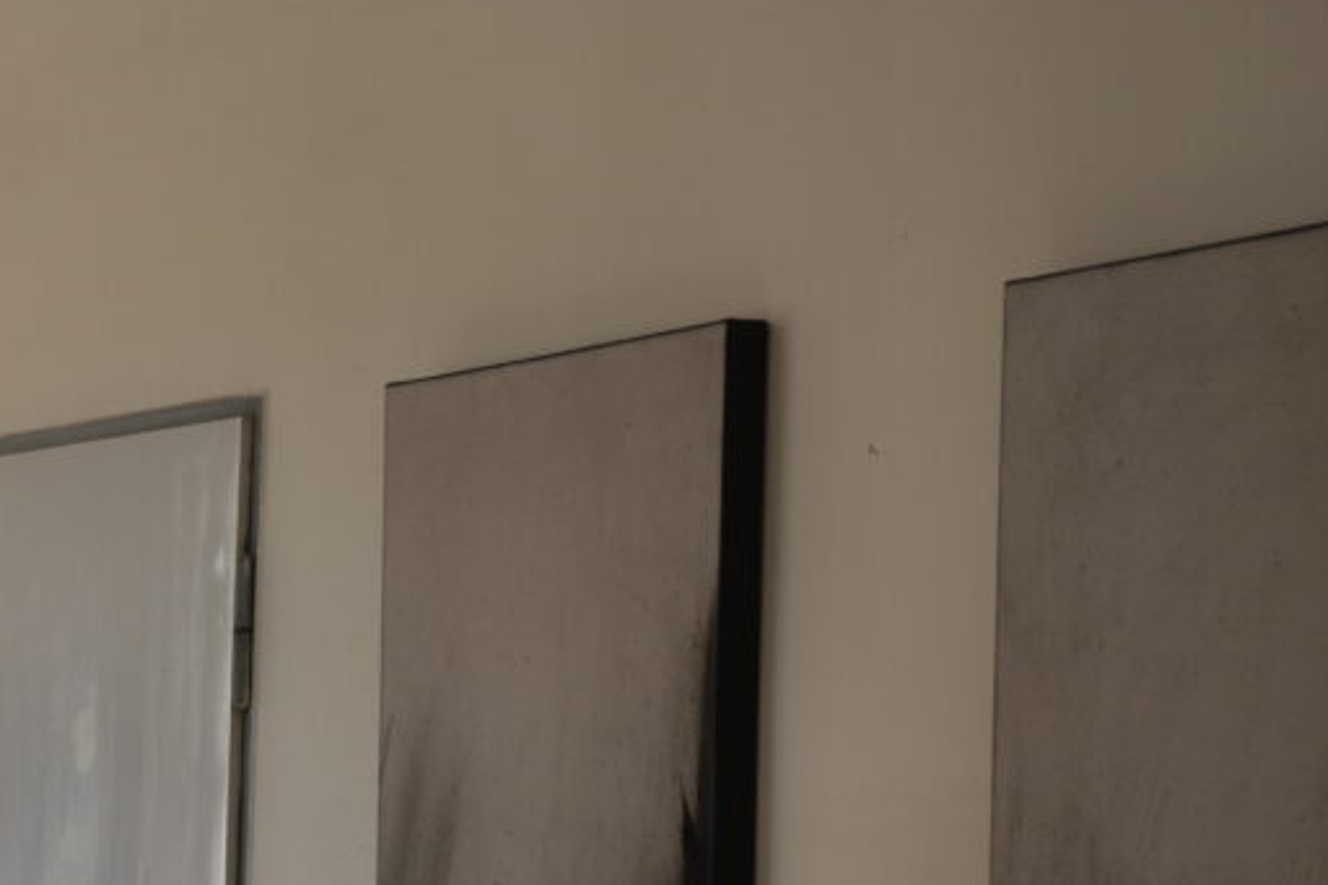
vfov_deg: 10.6
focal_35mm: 129
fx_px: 4757
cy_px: 814
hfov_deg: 15.7
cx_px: 192
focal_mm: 44
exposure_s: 1/125
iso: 200
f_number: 5.6
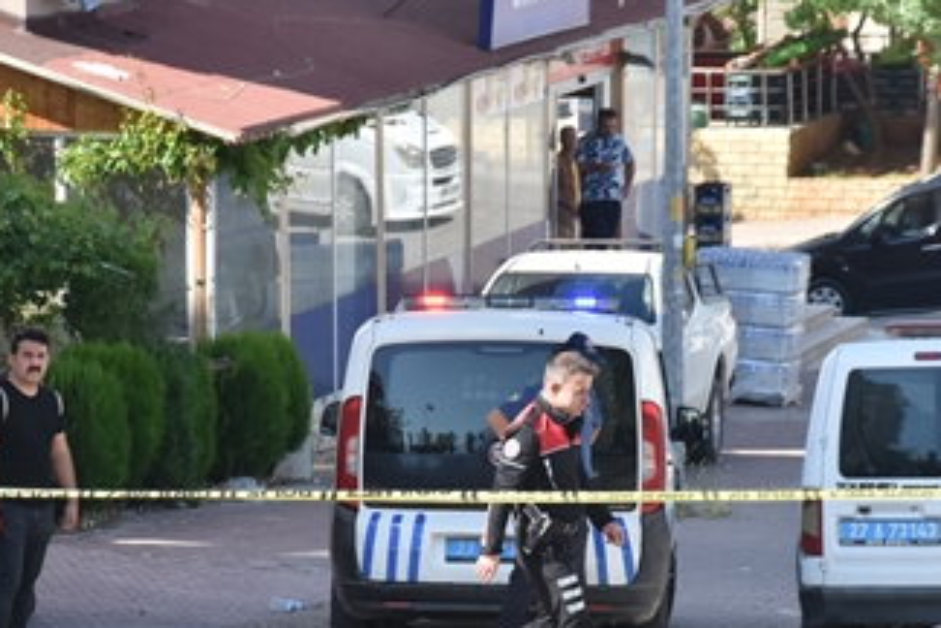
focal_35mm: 278
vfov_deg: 4.9
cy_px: 430
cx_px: 441
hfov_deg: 7.4
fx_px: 7266
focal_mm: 100
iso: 320
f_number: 7.1
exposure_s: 1/800
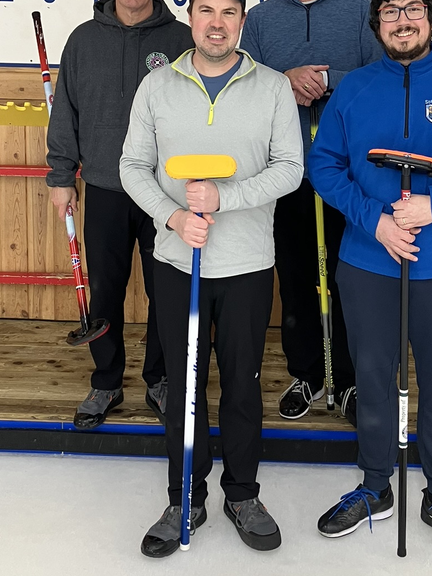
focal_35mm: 55
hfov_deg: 26.4
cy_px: 134
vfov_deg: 34.1
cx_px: 288
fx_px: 915
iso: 64
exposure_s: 1/60
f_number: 1.8
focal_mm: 3.99
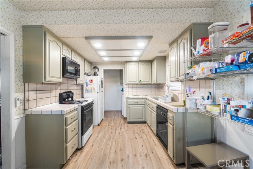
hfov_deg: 100.4
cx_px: 126
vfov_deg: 77.4
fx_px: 105
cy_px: 84
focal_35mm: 15
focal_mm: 10
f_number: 7.1
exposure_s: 1/1.25
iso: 100
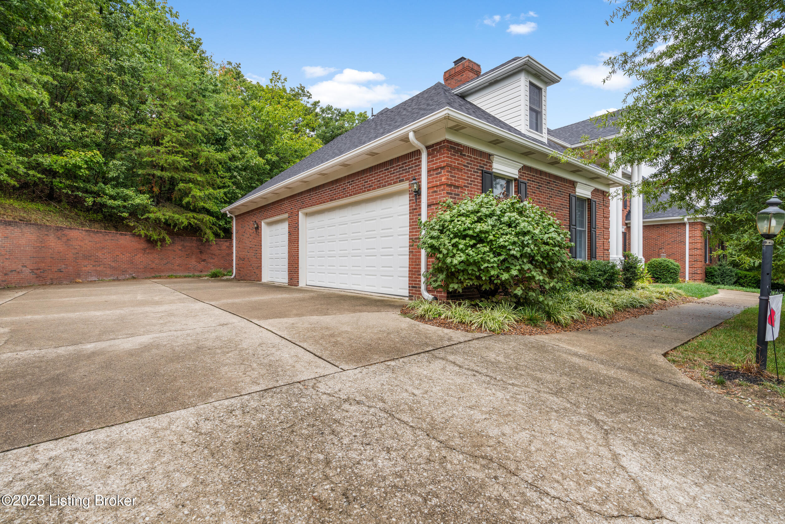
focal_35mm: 16
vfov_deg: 73.8
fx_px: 349
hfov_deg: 96.7
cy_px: 262
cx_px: 392
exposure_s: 1/160
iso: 400
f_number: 10
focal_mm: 16
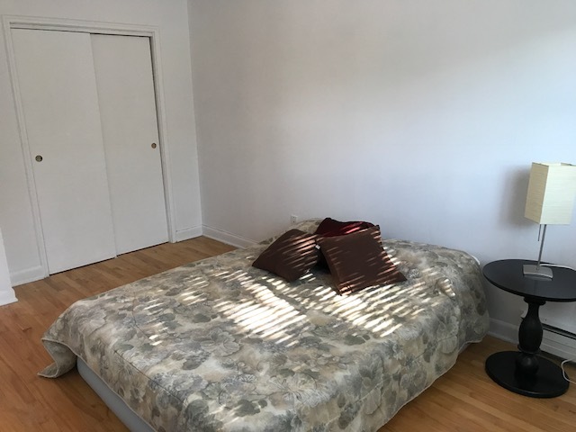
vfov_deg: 49.7
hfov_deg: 63.4
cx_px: 288
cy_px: 216
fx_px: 466
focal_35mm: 28
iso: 32
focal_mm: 3.99
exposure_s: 1/30
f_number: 1.8
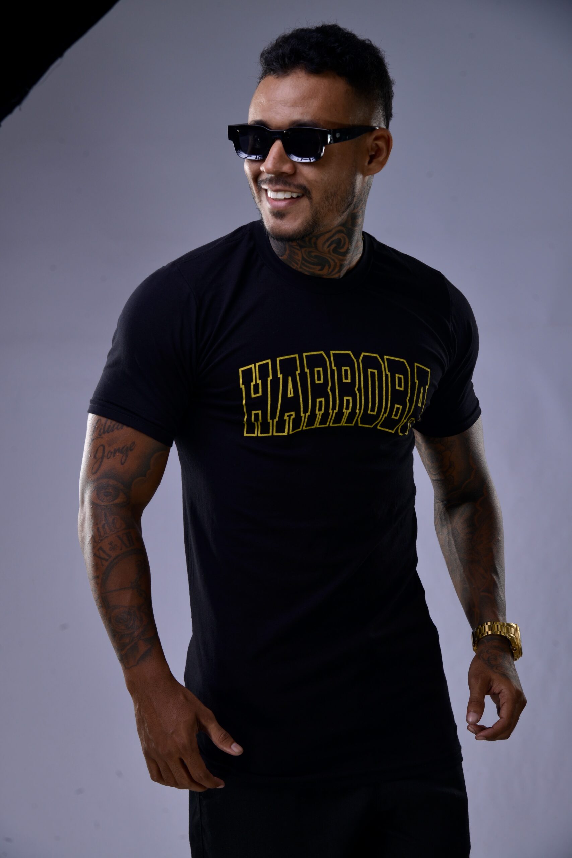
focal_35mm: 86
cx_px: 286
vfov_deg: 23.6
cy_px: 429
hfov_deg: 15.9
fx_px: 2049
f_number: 9
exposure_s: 1/160
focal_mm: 86
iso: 160
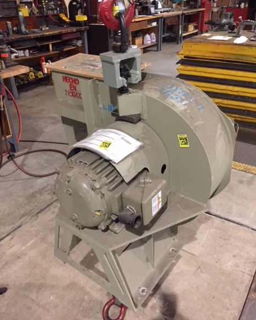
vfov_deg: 57.1
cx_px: 127
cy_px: 146
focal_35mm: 31
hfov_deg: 47.2
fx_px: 293
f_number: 2.2
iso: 250
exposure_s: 1/24
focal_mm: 4.15
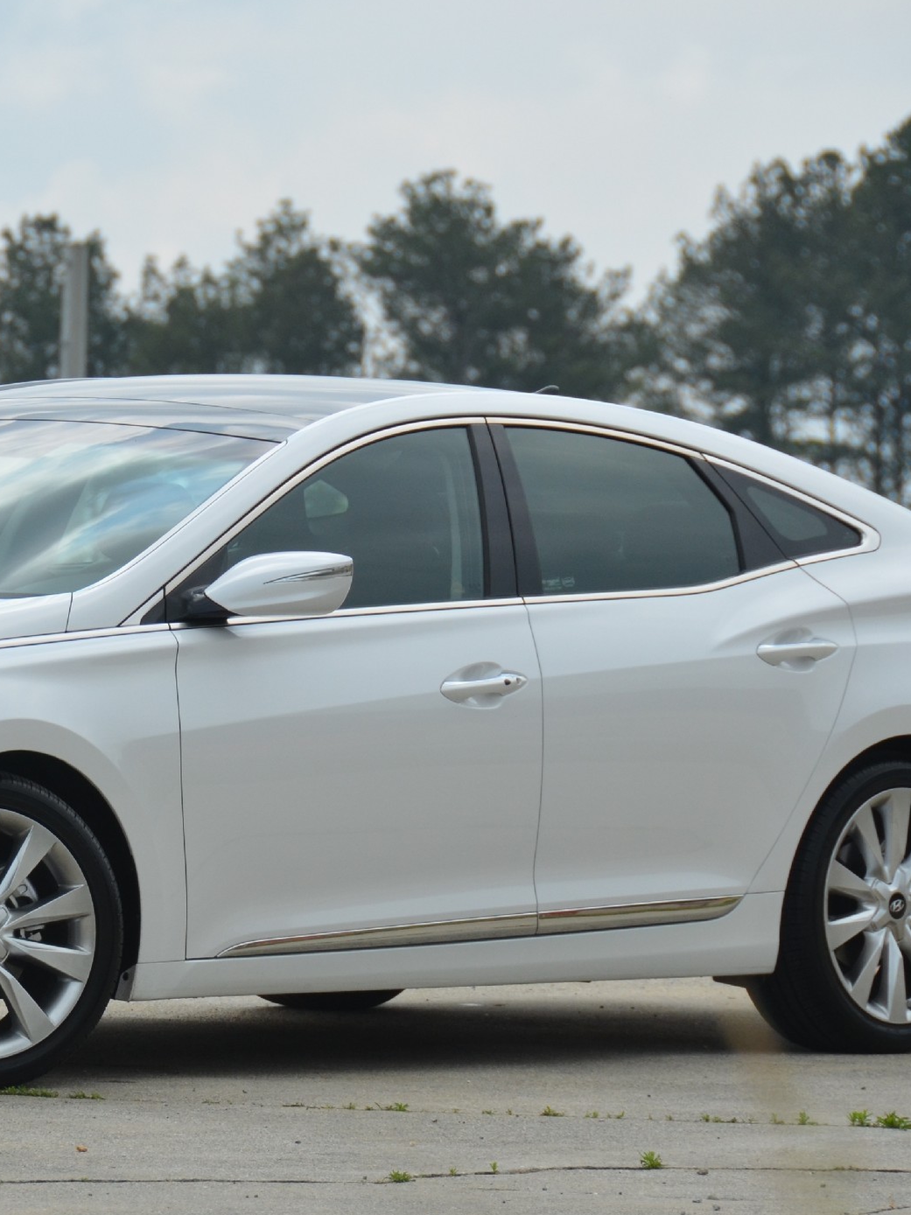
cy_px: 686
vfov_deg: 5.7
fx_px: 12282
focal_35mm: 350
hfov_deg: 4.2
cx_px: 104
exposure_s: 1/1600
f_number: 6.3
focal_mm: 135
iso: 400
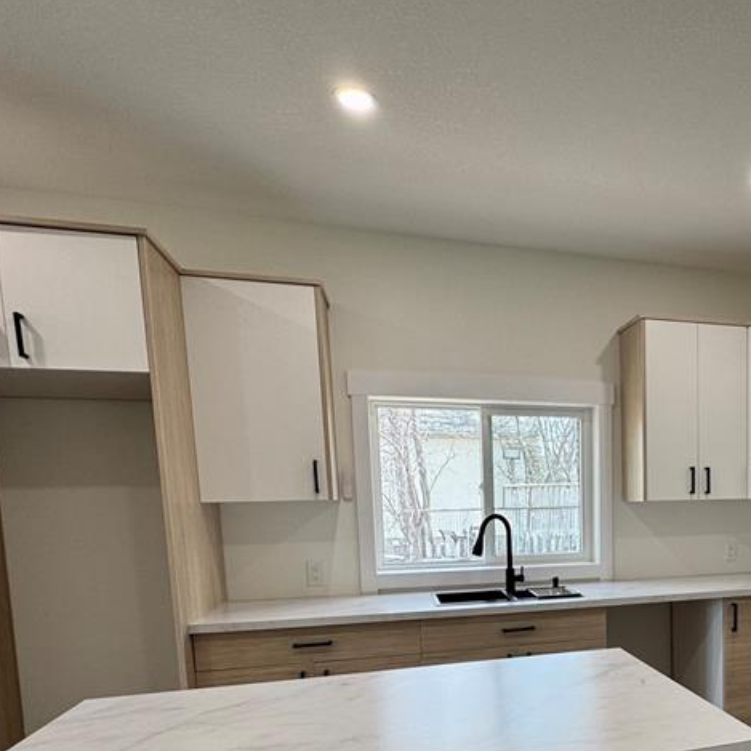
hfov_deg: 54.2
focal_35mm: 27
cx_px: 621
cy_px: 570
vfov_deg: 56.0
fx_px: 663
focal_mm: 2.22
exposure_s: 1/120
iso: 64
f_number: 2.2
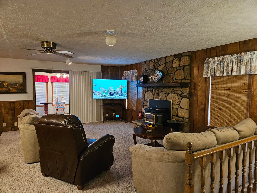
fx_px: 171
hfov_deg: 73.9
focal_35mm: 23
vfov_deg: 58.9
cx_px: 128
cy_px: 96
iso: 640
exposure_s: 1/40
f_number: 1.8
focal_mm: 5.4
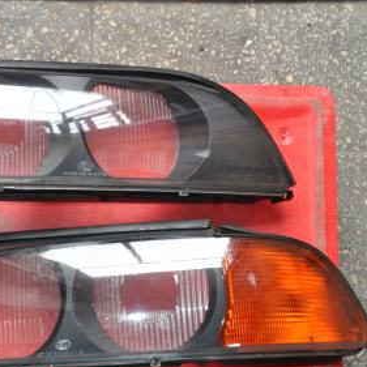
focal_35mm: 59
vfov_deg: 29.0
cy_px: 215
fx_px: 708
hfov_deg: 28.4
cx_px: 69
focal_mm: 26
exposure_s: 1/80
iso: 800
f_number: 4
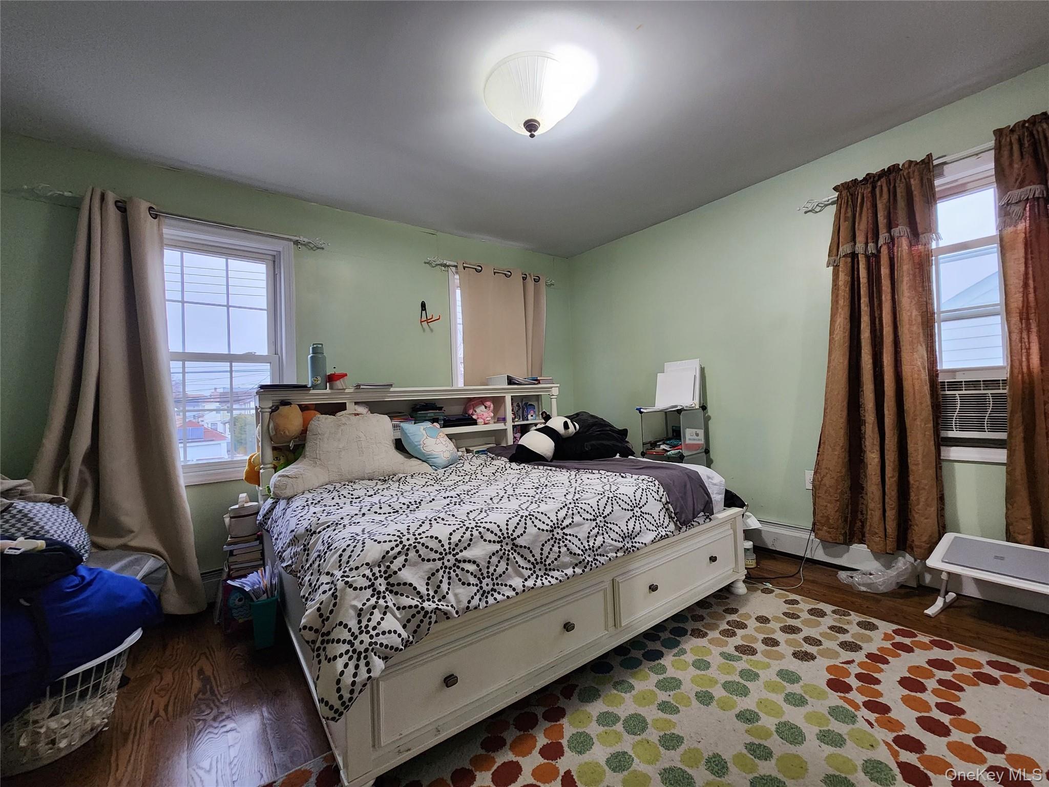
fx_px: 394
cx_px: 524
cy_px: 394
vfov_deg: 89.9
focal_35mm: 13
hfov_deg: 106.2
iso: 400
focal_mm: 2.2
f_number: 2.2
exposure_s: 1/60
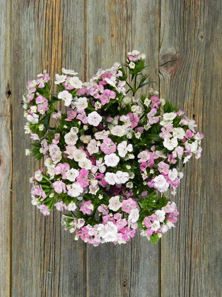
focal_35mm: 38
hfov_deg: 37.7
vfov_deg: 49.0
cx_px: 111
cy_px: 148
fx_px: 325
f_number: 4
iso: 400
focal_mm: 6.7
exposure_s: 1/25
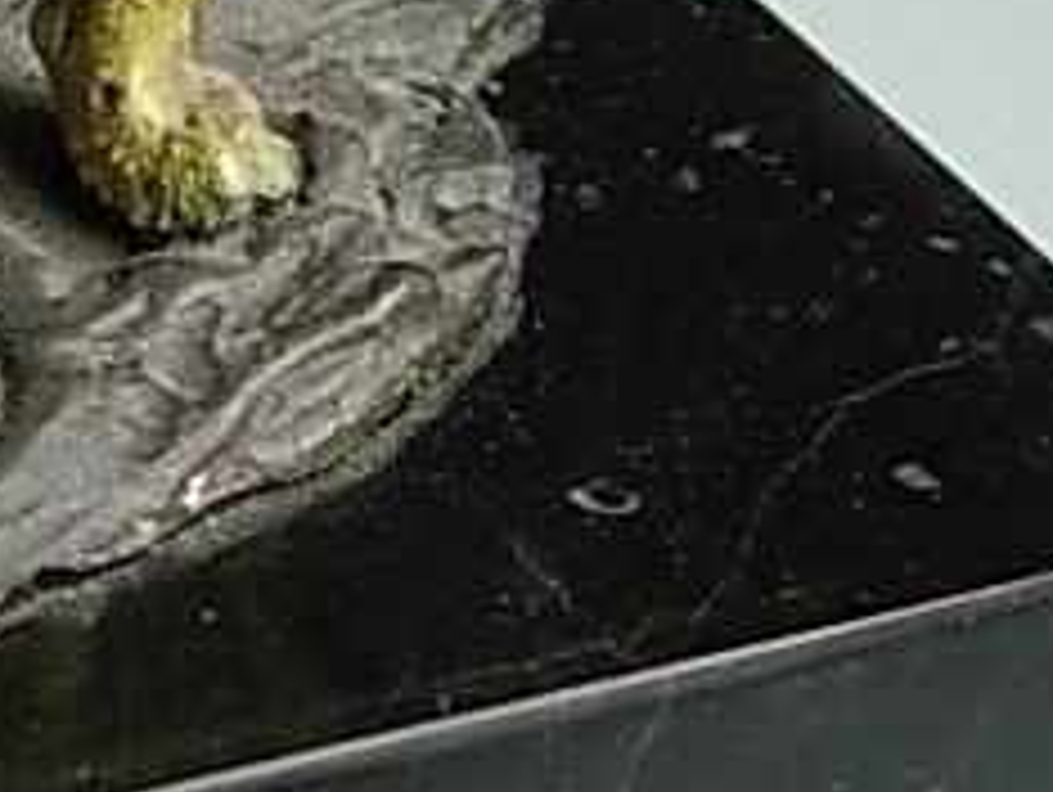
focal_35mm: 166
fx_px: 5055
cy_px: 220
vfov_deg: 8.9
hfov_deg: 11.4
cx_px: -536
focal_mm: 7.8
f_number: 2.8
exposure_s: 1/29.3
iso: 79
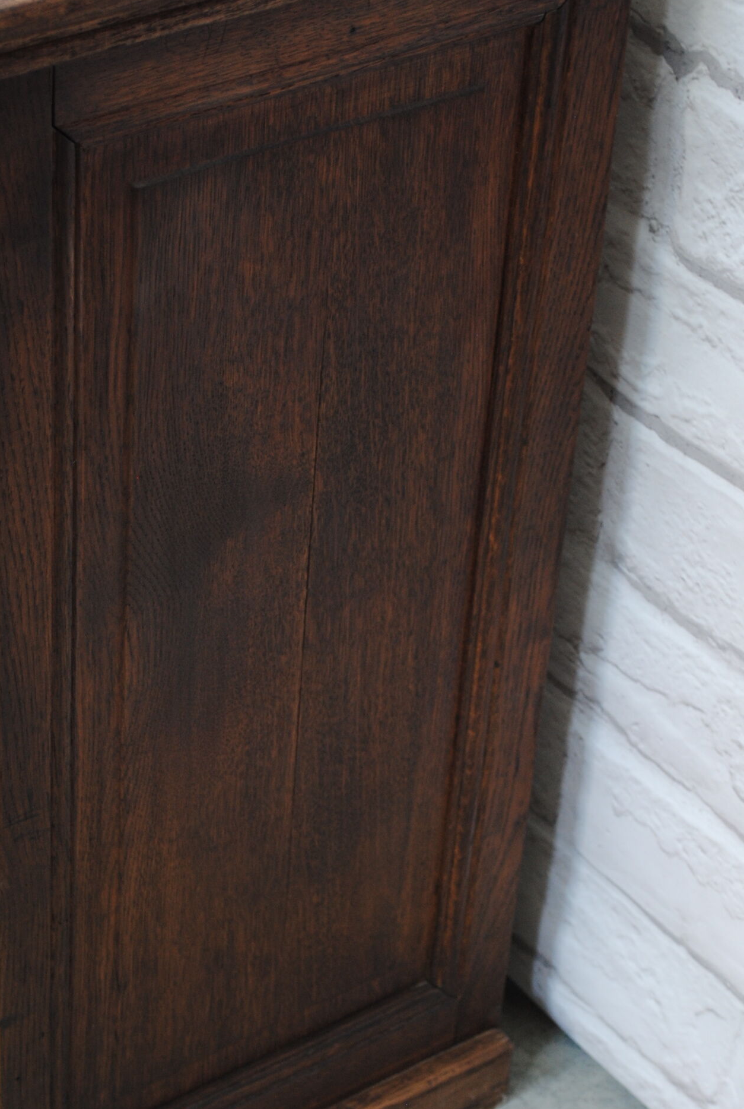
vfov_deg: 21.9
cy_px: 590
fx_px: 2869
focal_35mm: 93
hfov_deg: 14.8
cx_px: 338
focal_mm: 40
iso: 280
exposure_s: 1/30
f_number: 5.3
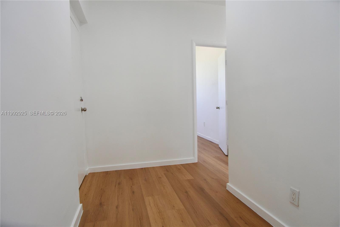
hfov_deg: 90.0
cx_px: 170
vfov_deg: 67.4
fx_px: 170
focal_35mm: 18
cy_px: 114
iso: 400
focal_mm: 12
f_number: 4
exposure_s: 1/160
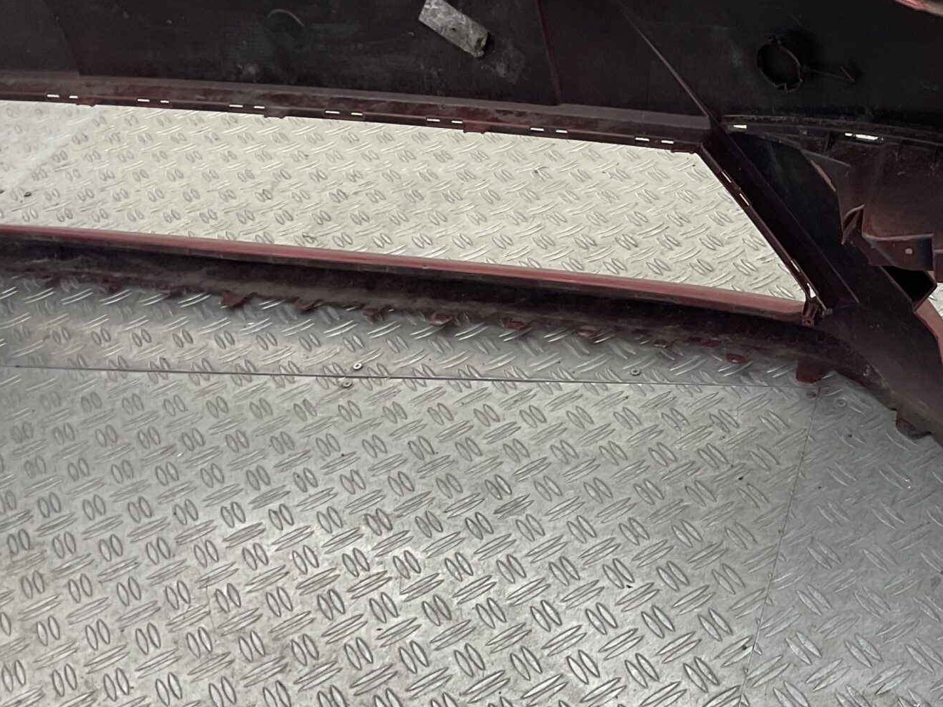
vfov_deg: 26.0
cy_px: 252
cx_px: 799
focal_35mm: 56
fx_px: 1525
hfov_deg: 33.0
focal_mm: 3
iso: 25
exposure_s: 1/100
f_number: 1.8
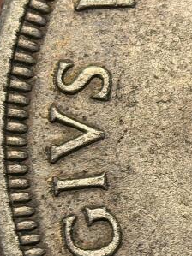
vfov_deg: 6.1
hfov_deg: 4.5
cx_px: 433
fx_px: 2405
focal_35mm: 325
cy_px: 217
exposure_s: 1/100
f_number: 2
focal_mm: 6.98
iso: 200
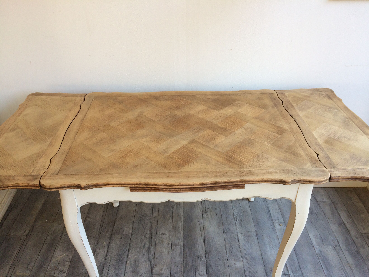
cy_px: 138
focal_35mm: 29
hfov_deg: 61.7
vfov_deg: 48.2
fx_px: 309
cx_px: 184
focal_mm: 4.15
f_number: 2.2
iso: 64
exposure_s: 1/100
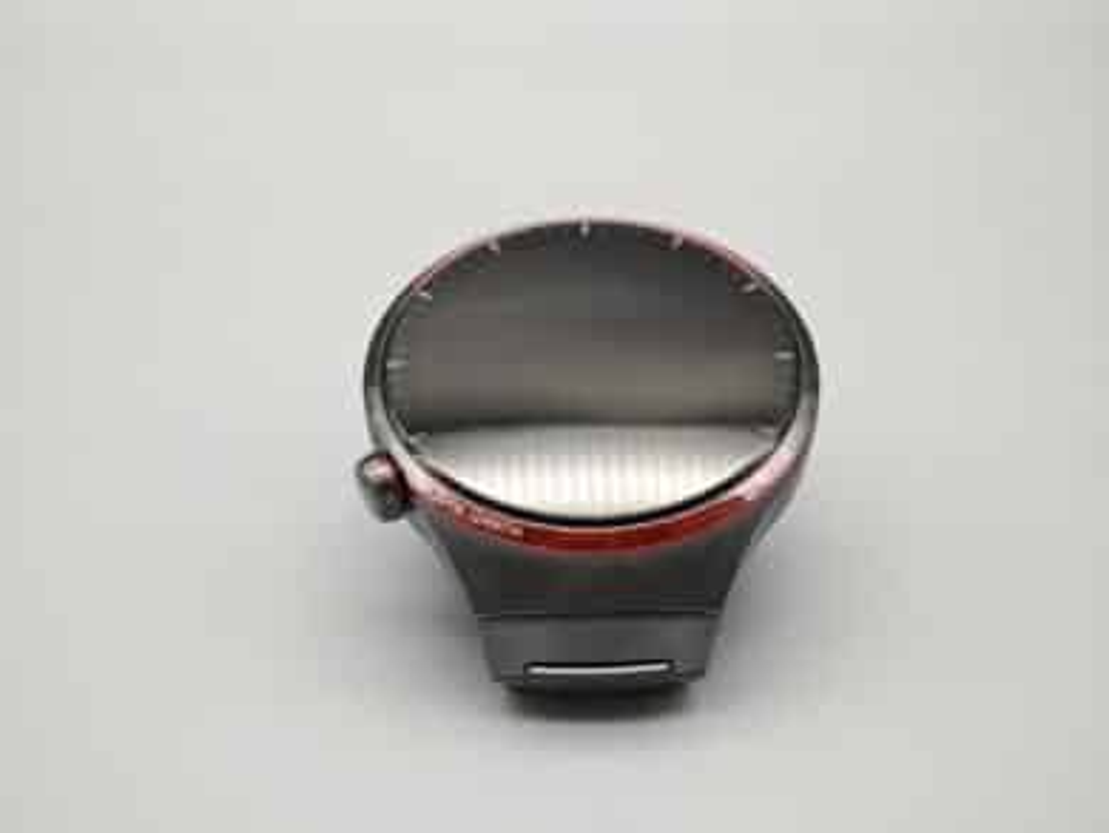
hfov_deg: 41.2
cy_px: 416
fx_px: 1475
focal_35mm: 46
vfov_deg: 31.6
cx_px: 554
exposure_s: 1/100
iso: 78
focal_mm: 8.72
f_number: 2
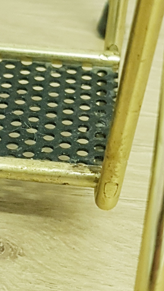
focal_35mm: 40
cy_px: 159
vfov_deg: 50.4
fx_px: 309
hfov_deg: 29.0
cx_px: 31
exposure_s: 1/25
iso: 250
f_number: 1.7
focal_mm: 4.2
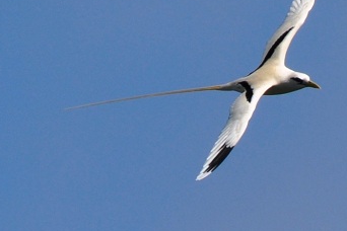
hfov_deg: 3.1
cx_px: 229
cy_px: 72
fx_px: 6342
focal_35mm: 658
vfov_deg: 2.1
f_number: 6.3
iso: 200
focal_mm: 300
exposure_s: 1/1600
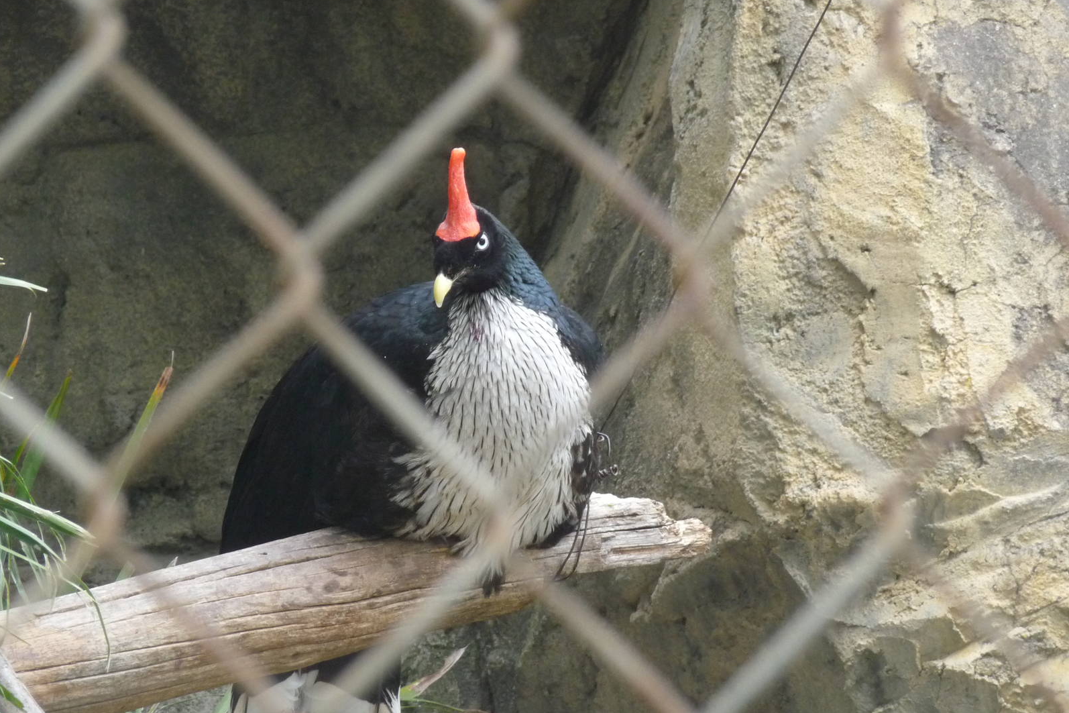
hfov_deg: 8.6
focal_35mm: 238
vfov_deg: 5.8
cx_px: 533
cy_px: 392
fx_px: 7067
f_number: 4.9
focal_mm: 39.2
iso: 320
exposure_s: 1/100
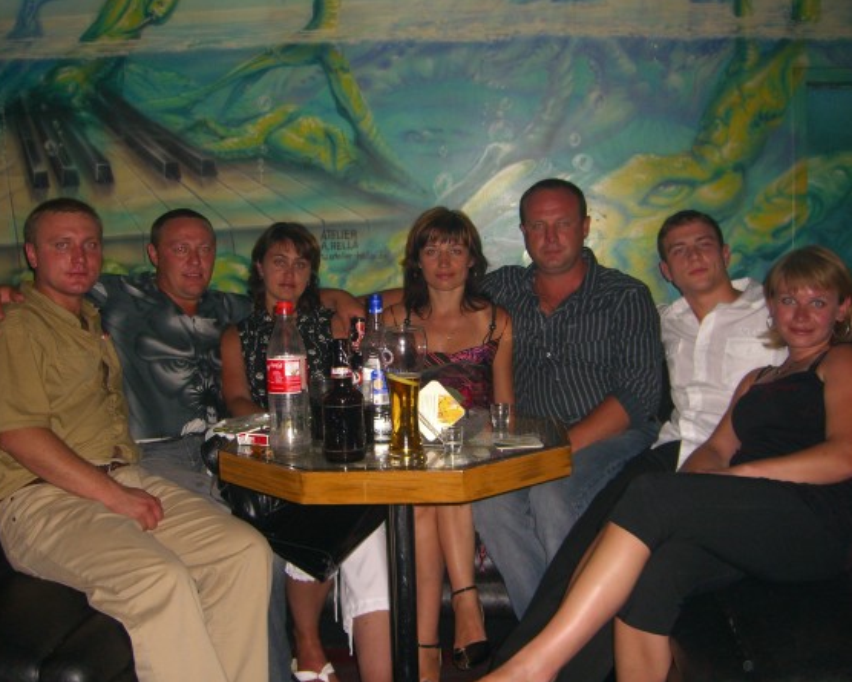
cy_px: 343
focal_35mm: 40
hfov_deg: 45.8
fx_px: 1009
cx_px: 417
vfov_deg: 37.3
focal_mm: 7.9
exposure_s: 1/60
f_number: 2.8
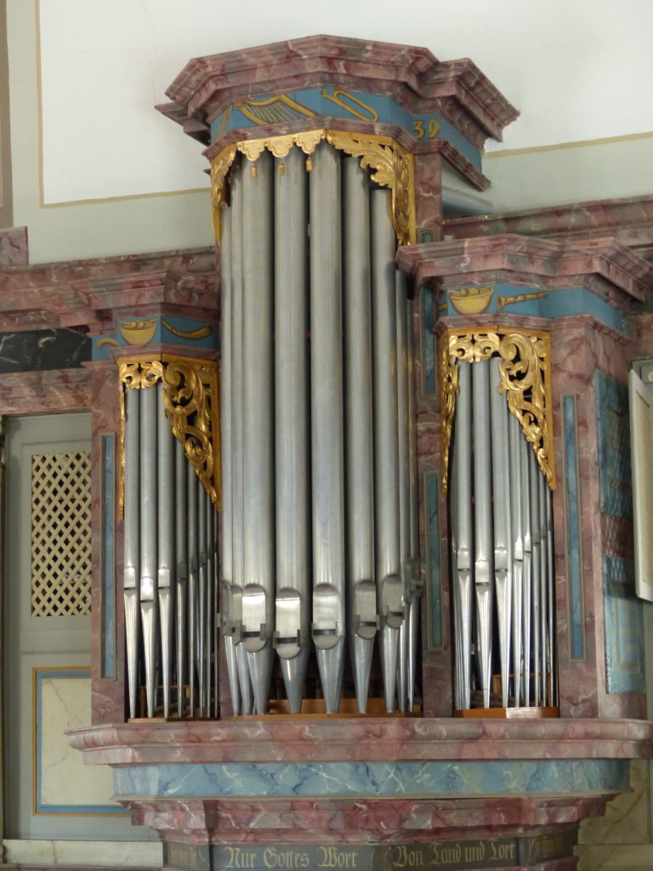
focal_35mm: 83
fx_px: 2088
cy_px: 436
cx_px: 326
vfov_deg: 23.6
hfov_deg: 17.8
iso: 400
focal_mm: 15
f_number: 2.8
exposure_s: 1/15
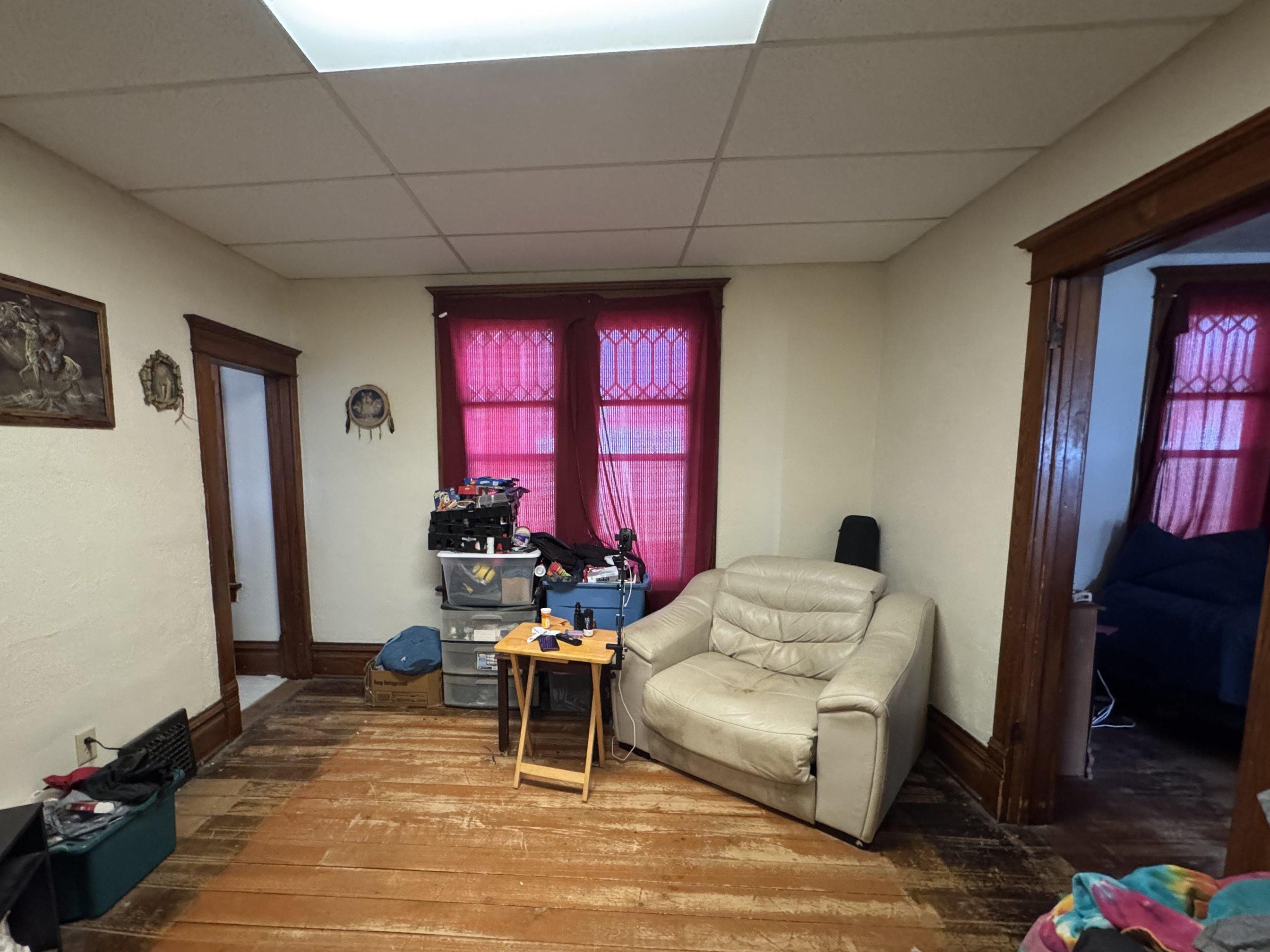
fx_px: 587
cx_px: 564
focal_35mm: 16
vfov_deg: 77.8
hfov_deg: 94.1
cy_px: 530
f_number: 2.2
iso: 1250
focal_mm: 2.22
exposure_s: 1/60
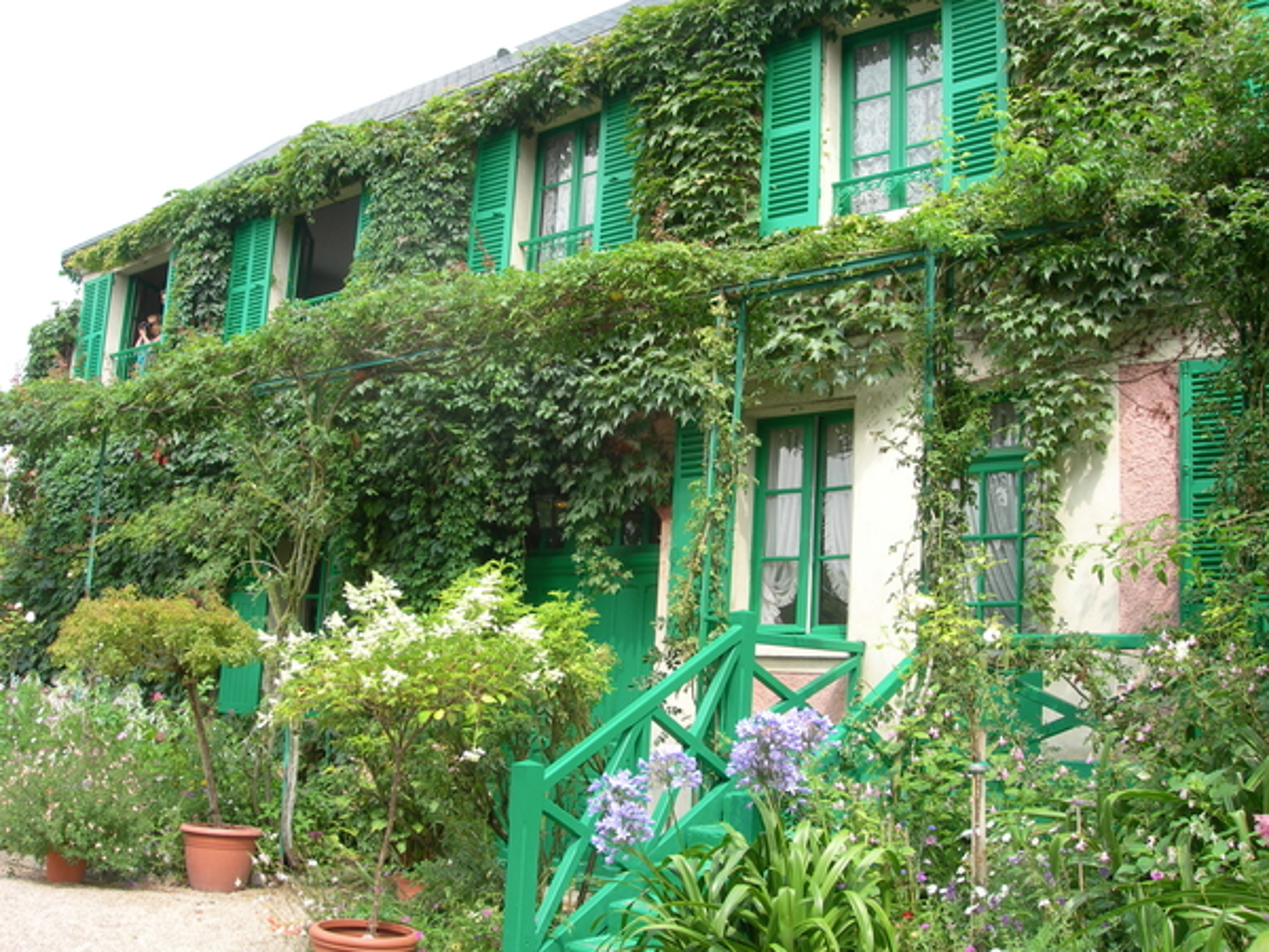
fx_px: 1393
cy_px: 476
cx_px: 634
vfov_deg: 37.7
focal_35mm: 38
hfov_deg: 49.0
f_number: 4.8
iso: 50
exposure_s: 1/107
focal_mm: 7.8
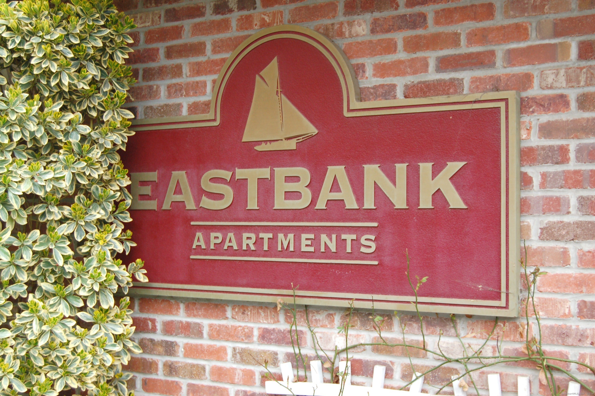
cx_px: 298
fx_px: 867
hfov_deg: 37.9
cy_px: 198
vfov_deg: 25.7
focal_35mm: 52
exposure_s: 1/125
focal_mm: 35
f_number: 5.6
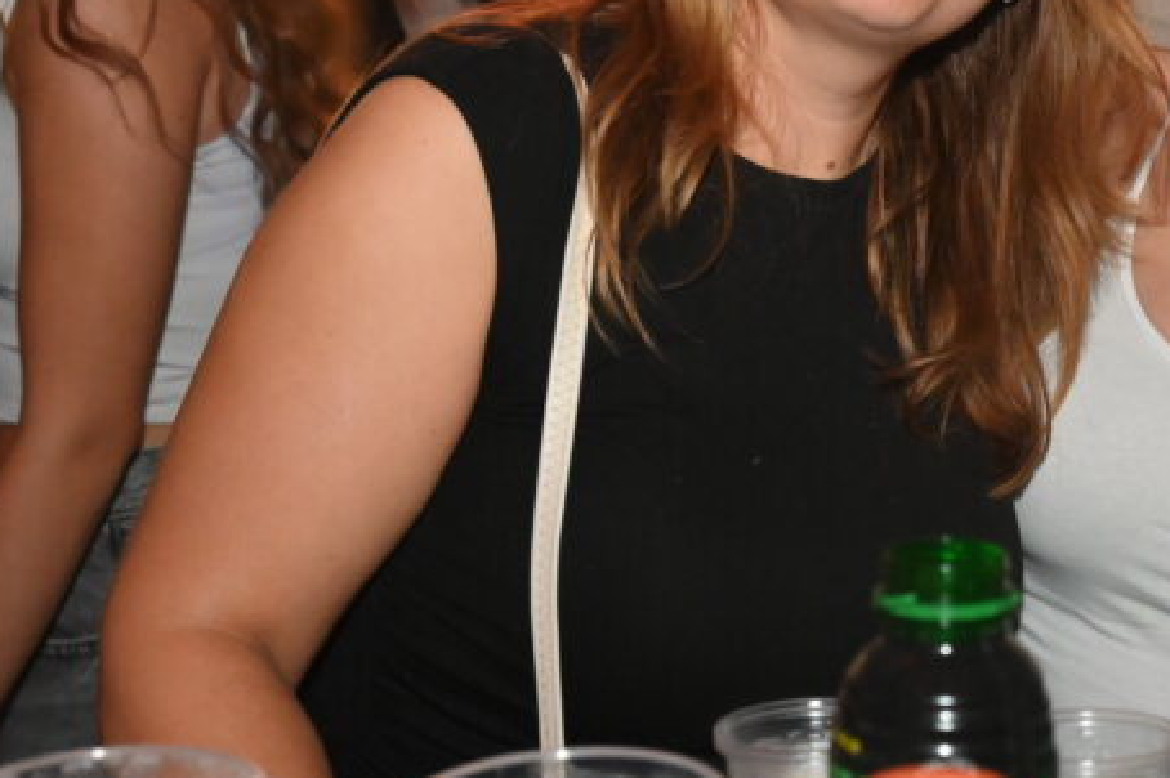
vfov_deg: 15.4
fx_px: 2858
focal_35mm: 88
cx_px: 1013
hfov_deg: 22.7
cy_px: 189
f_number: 5
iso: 6400
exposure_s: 1/60
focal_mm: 39
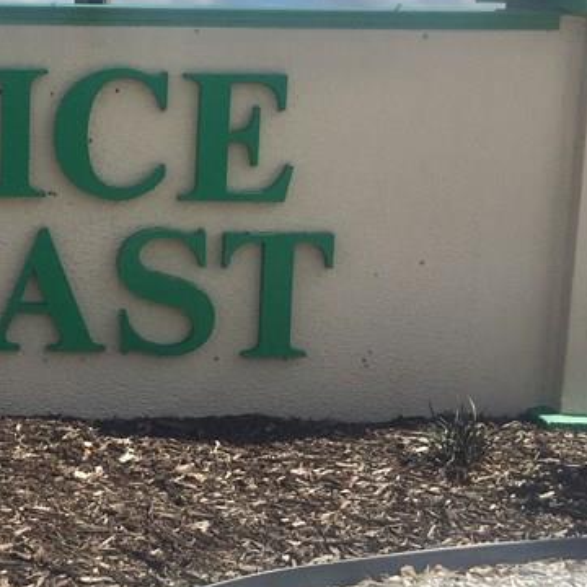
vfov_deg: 23.6
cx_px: -54
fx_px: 1401
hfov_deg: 22.4
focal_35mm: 73
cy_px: 369
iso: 32
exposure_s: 1/2825
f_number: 2.2
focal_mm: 4.15
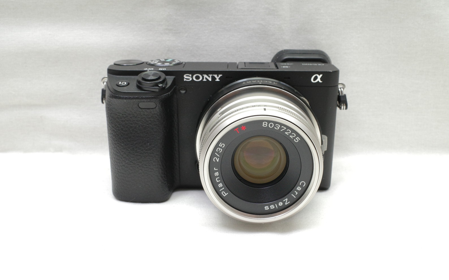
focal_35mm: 36
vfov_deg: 35.3
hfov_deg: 54.0
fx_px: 440
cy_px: 138
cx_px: 226
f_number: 9
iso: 1000
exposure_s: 1/30
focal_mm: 18.3
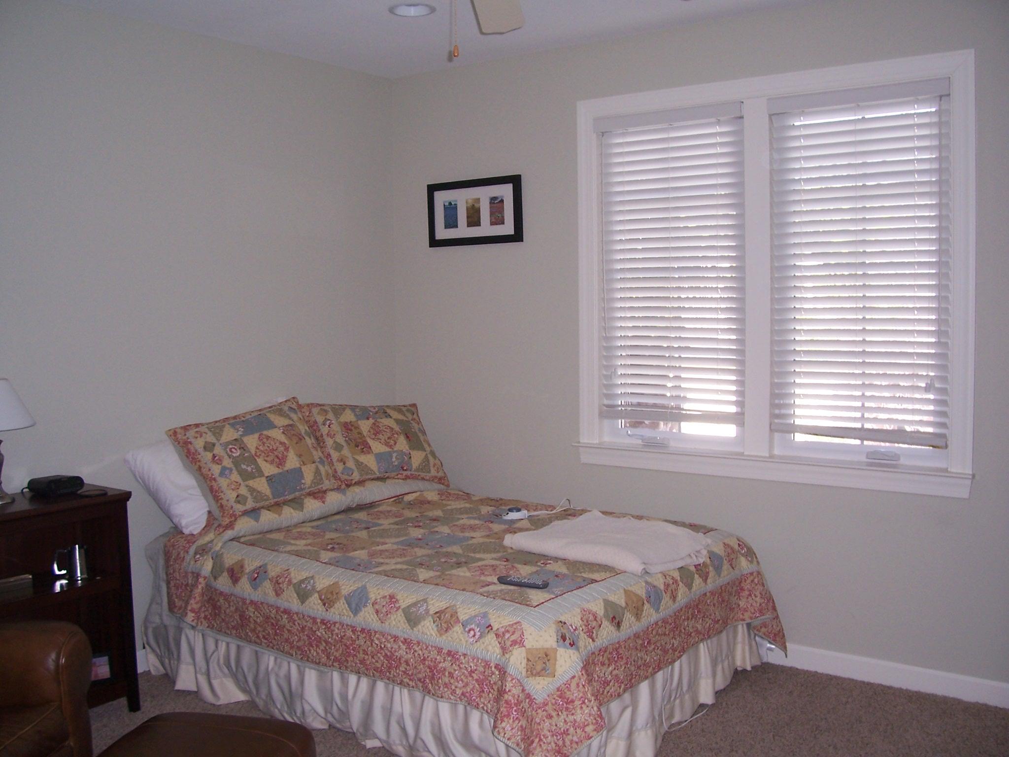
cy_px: 378
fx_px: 991
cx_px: 504
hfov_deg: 54.0
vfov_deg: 41.8
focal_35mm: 34
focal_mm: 5.6
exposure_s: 1/60
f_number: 2.7
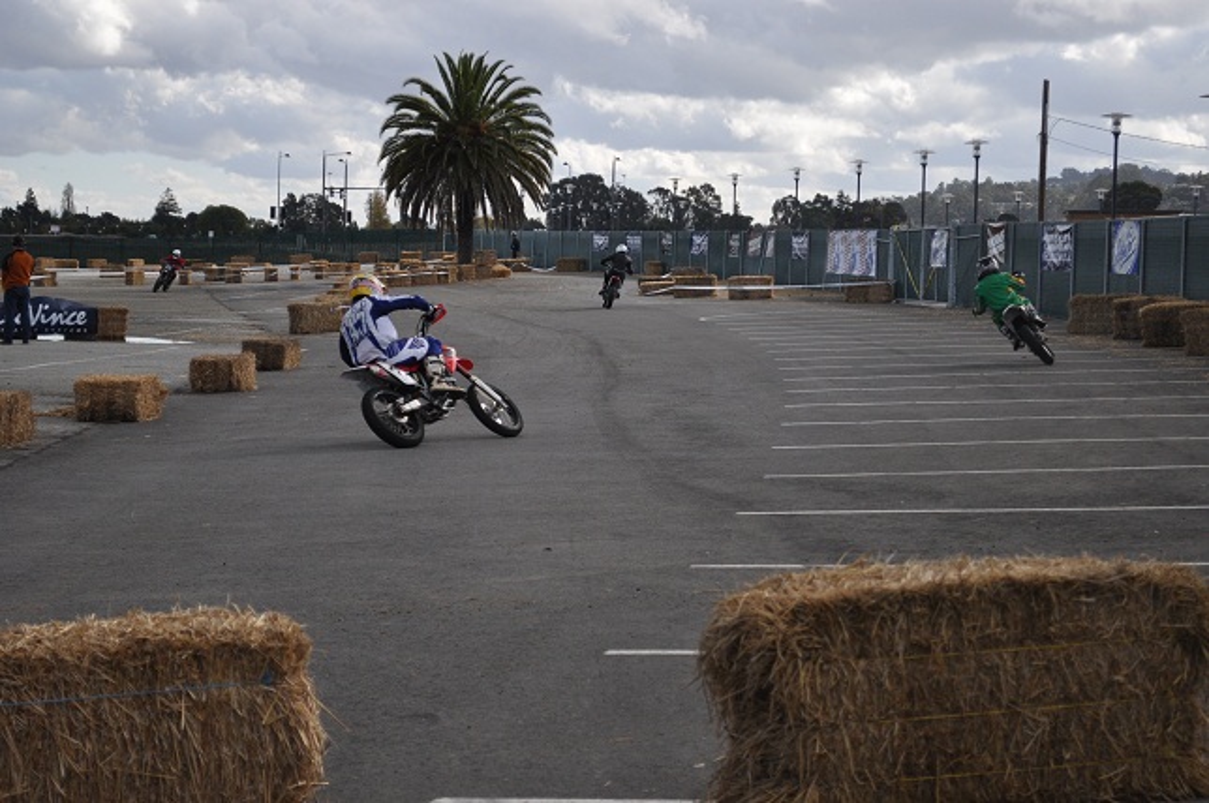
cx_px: 604
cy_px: 402
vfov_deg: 16.5
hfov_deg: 24.6
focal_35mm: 82
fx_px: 2768
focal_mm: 55
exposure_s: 1/1250
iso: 400
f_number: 5.6
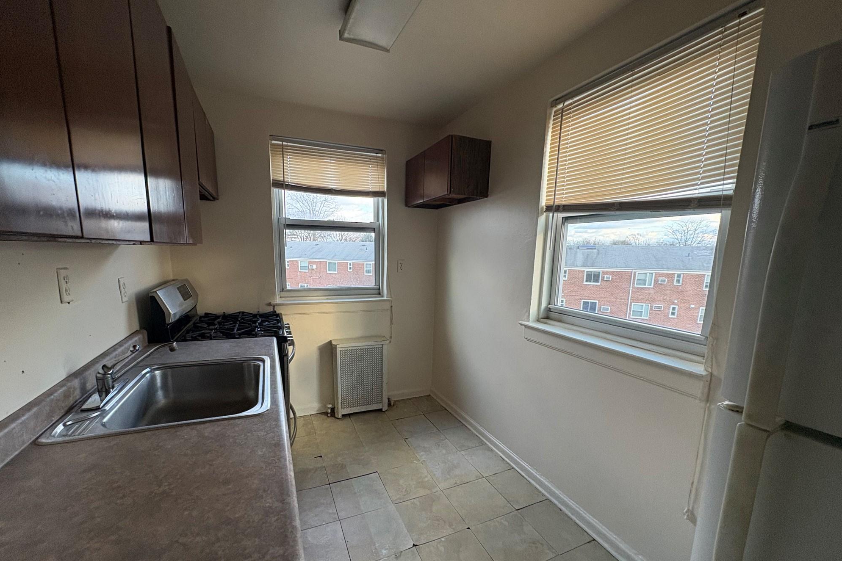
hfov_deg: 100.4
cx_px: 413
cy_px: 311
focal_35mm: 15
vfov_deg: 77.1
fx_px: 351
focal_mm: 2.22
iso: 250
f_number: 2.2
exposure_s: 1/91
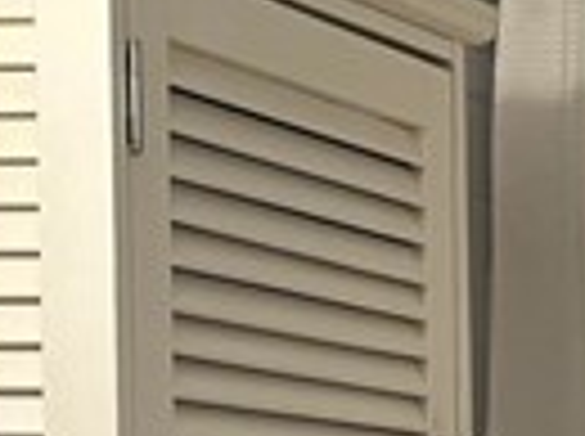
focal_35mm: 205
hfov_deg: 9.0
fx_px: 3458
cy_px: 966
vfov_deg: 6.9
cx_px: 1228
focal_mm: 5.96
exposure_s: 1/60
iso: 160
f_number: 1.6
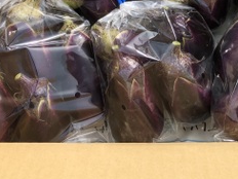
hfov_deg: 33.0
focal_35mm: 58
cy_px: 14
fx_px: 399
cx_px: 158
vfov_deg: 24.4
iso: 20
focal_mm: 3.99
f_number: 1.8
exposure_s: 1/1263
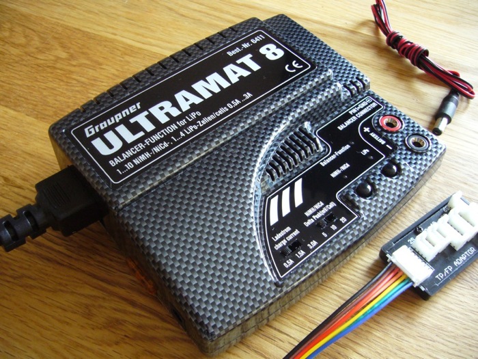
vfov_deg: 40.7
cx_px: 239
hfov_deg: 52.6
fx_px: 483
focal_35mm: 35
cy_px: 180
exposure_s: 1/8
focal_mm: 5.8
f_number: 2.8
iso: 200
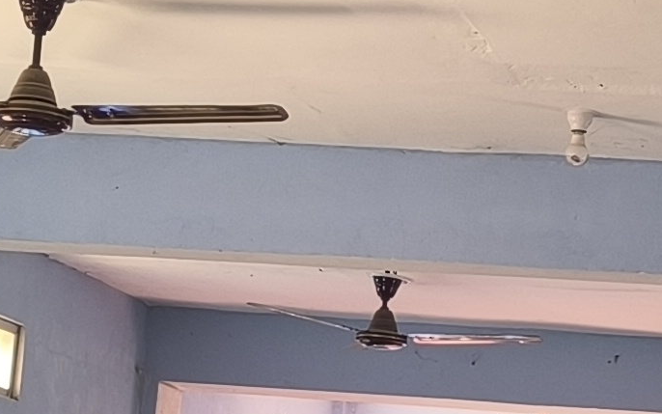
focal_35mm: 145
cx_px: 582
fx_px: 2616
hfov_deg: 14.3
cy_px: 538
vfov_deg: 8.9
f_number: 1.65
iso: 320
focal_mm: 6.14
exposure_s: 1/100
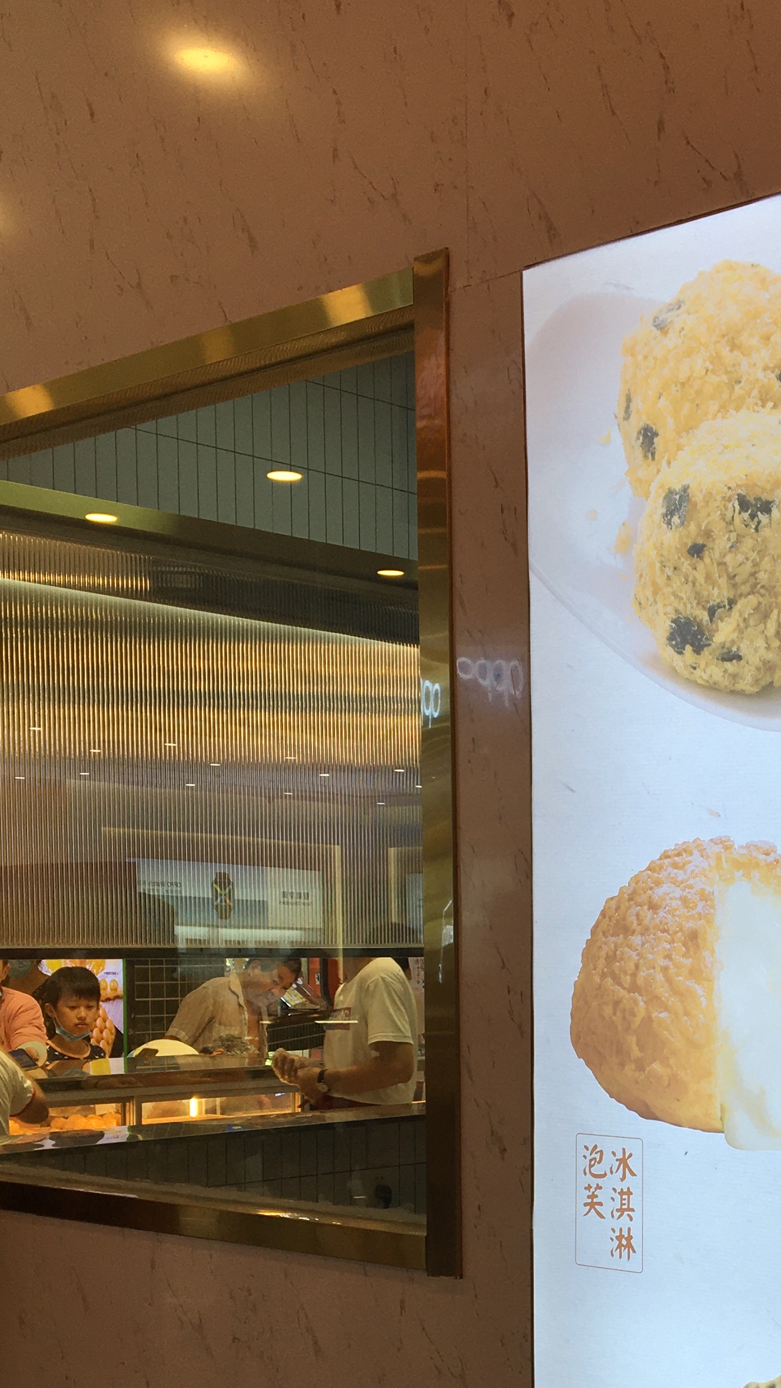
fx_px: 1988
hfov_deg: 21.4
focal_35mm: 54
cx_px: 788
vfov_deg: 37.6
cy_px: 1040
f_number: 2.2
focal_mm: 4.15
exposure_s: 1/118
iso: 25
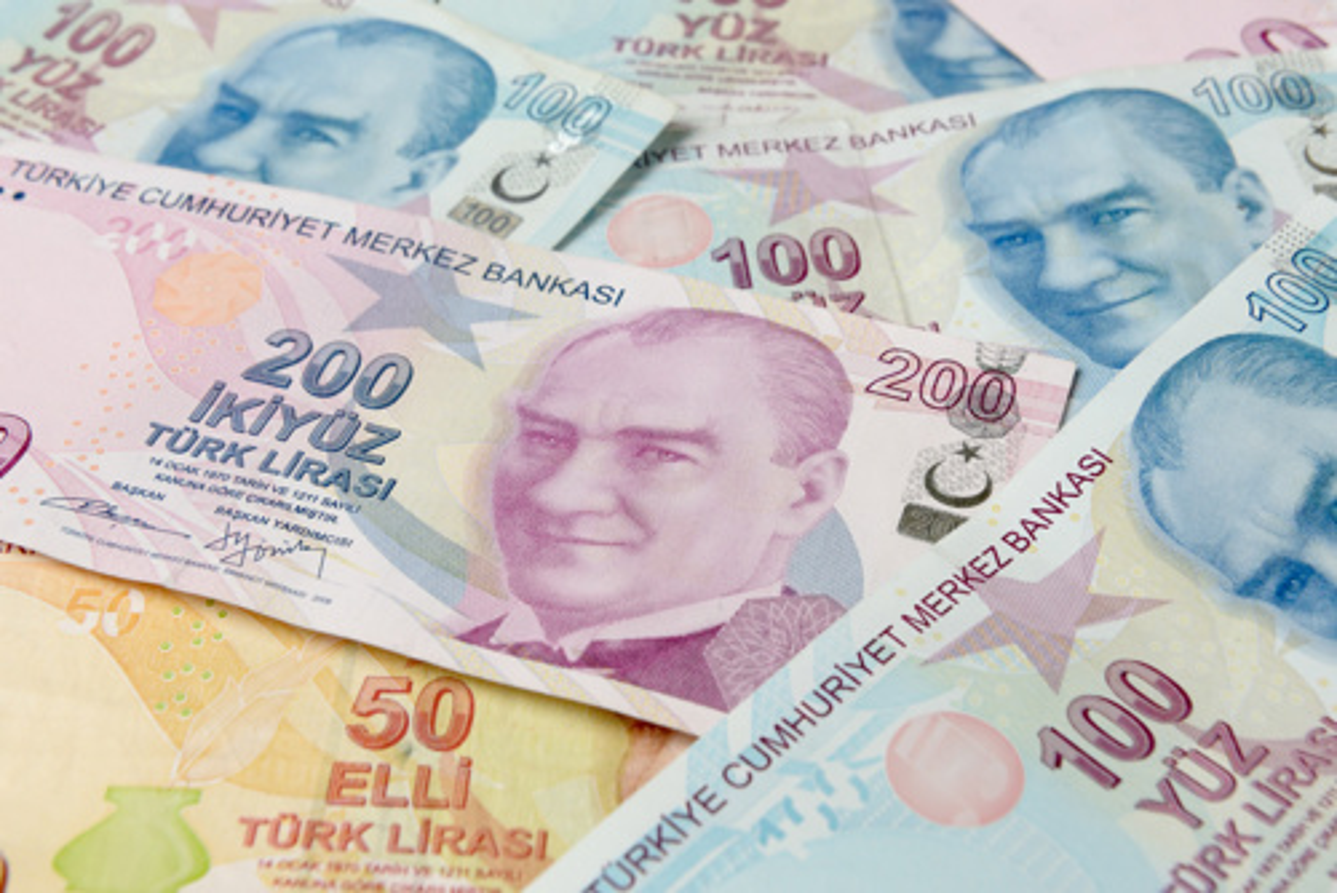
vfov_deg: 24.7
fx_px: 2044
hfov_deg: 36.2
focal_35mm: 55
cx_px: 668
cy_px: 446
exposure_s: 1/60
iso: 2000
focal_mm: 55
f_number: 11
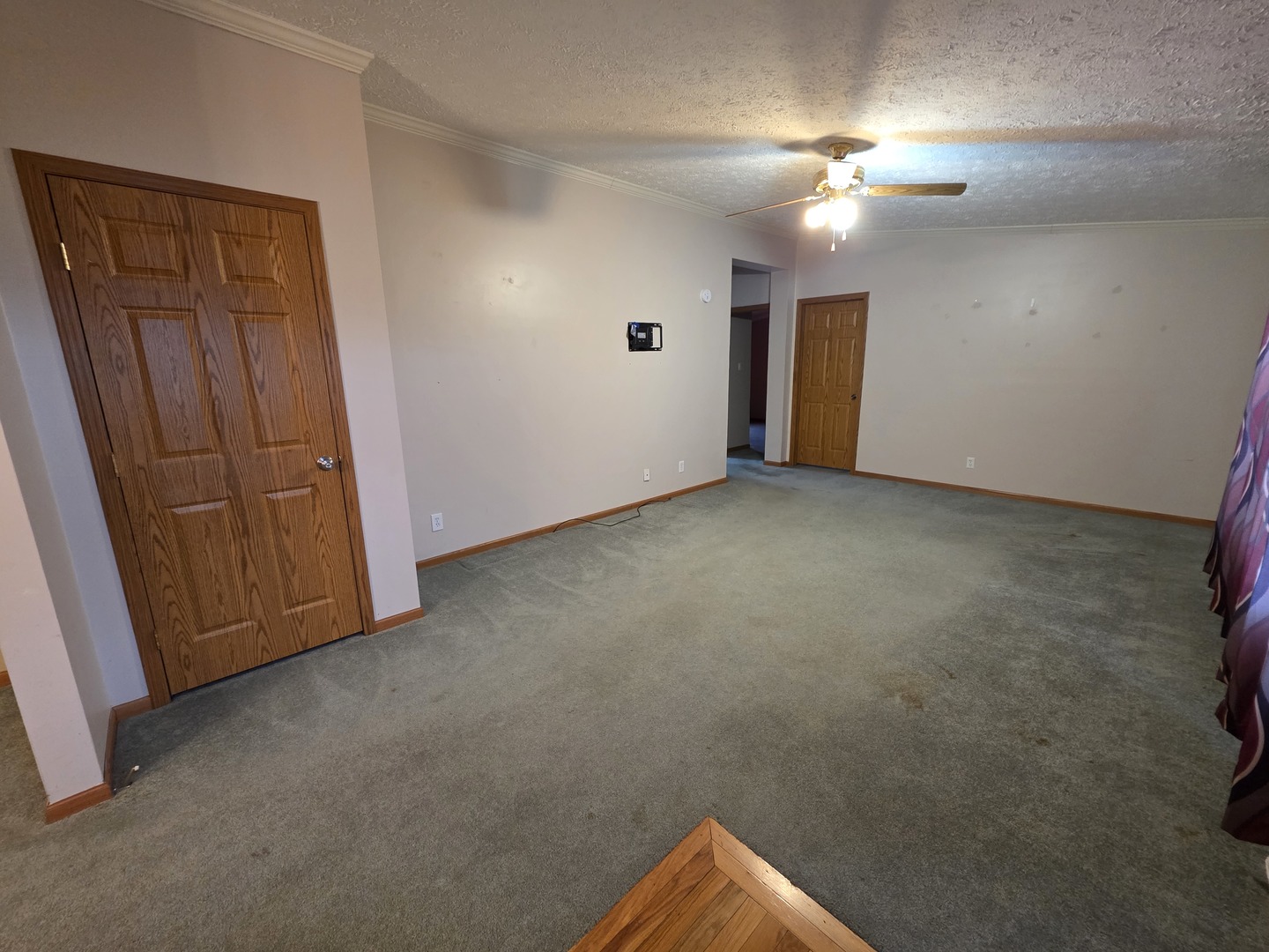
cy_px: 476
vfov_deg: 89.9
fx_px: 477
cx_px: 634
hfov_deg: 106.2
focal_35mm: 13
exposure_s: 1/60
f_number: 1.9
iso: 500
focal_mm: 2.2
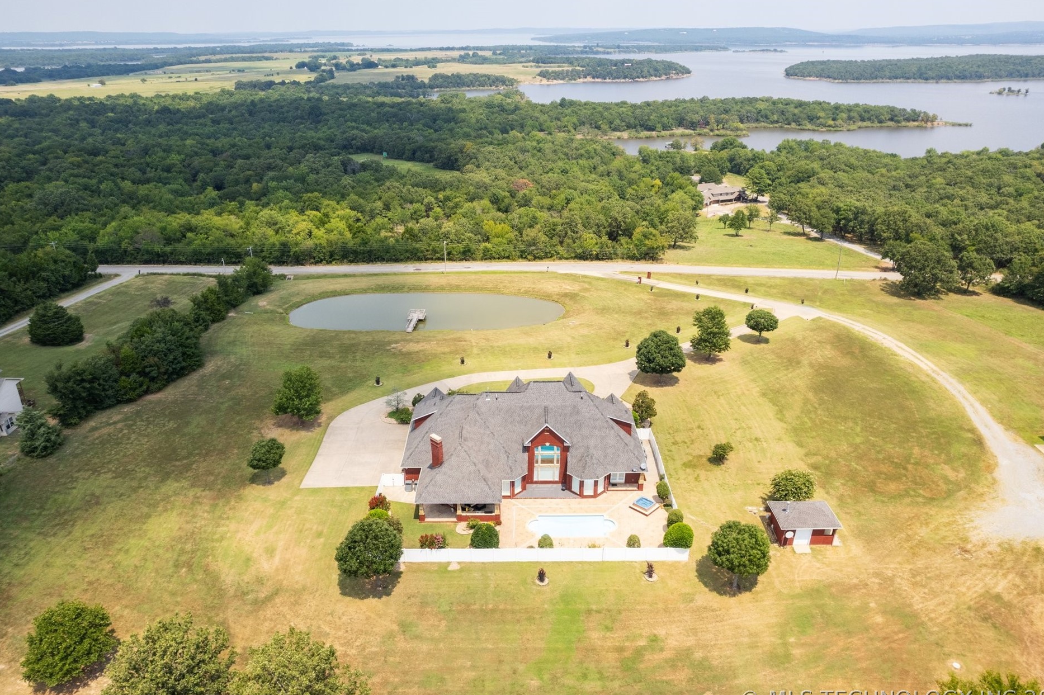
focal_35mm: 24
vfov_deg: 53.1
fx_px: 696
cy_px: 337
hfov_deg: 73.8
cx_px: 515
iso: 110
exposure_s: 1/1250
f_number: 2.8
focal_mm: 8.38
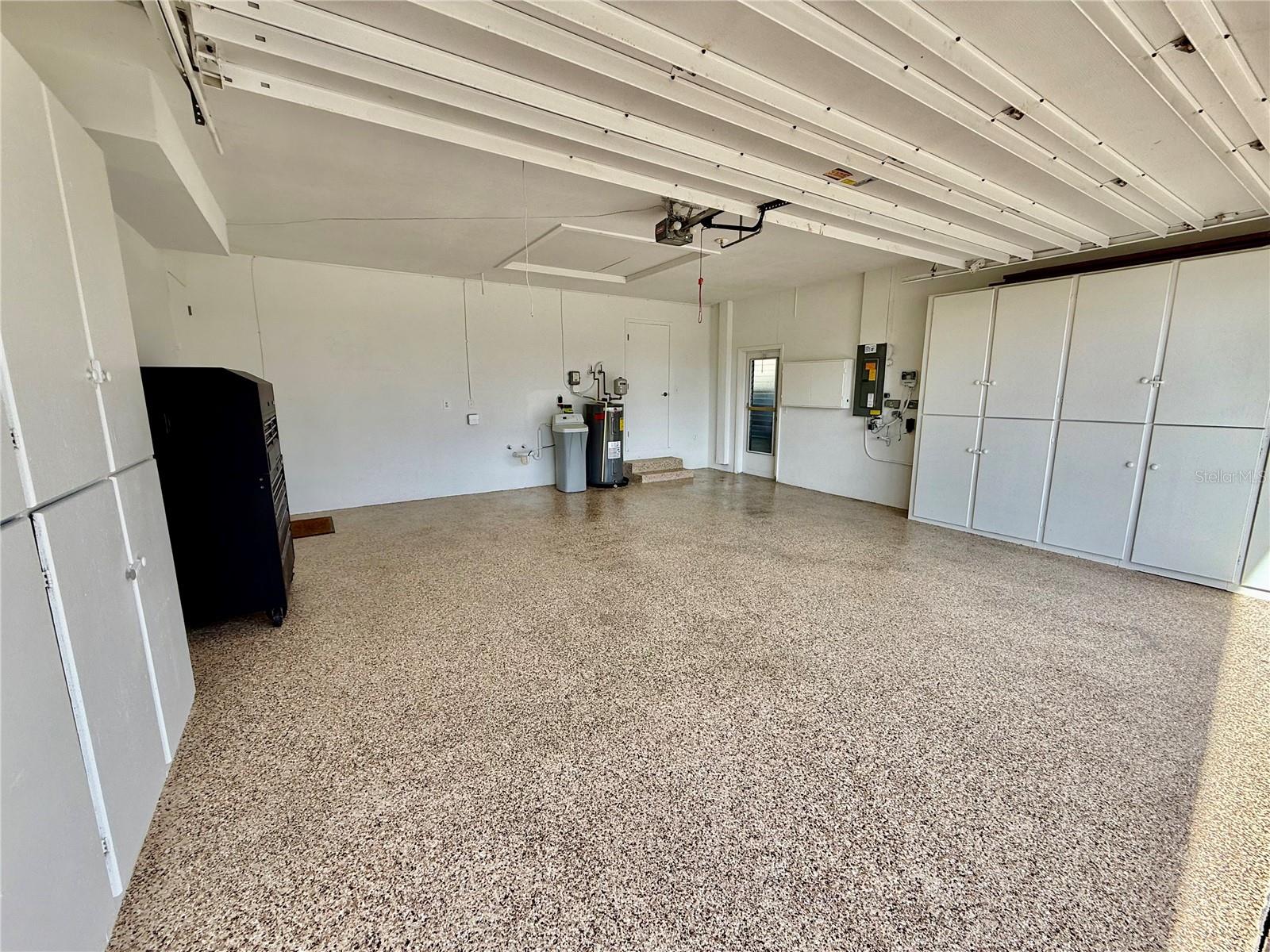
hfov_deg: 102.1
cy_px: 476
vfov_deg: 85.7
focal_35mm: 14
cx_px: 635
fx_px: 514
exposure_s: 1/313
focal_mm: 2.22
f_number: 2.2
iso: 50
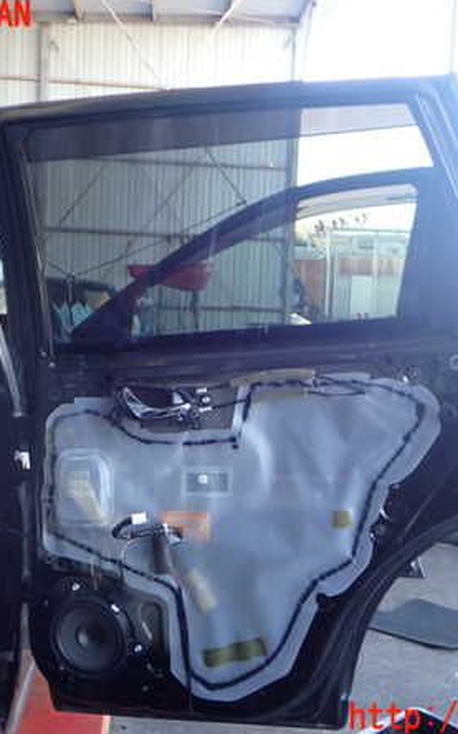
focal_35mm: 43
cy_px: 367
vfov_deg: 46.2
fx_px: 860
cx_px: 227
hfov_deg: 29.8
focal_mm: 5.4
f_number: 2.3
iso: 200
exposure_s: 1/80
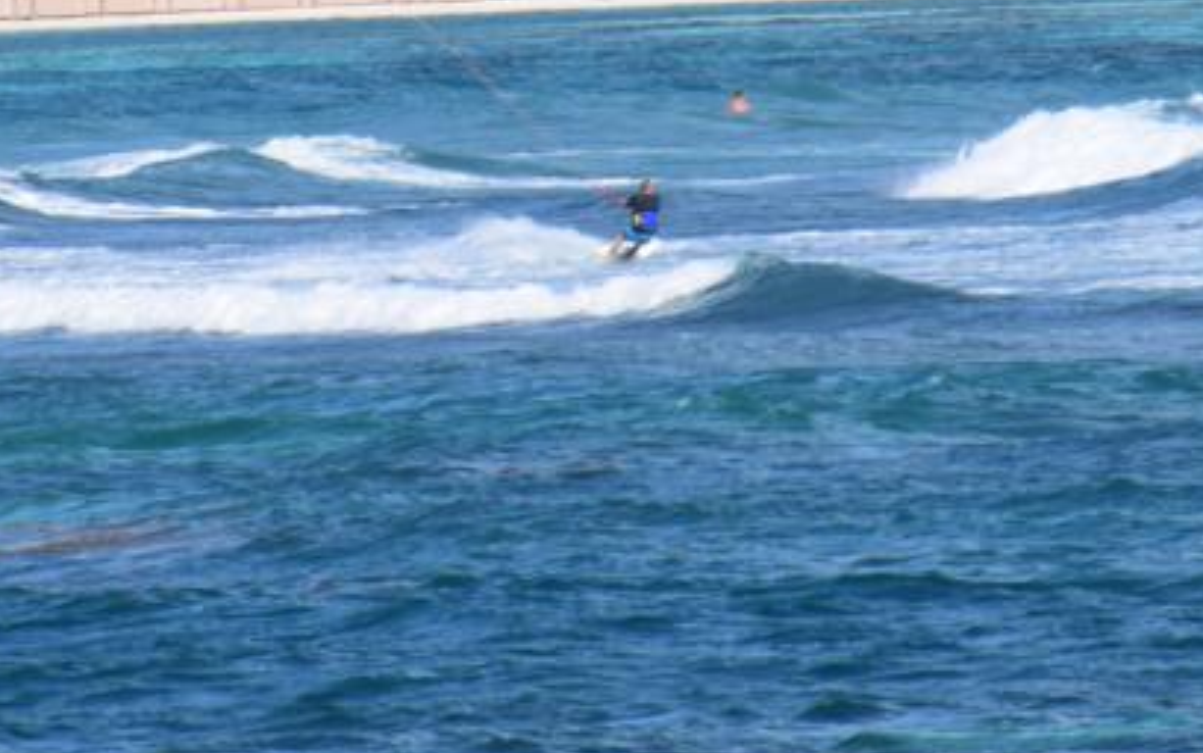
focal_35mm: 947
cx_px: 438
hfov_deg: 2.2
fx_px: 31061
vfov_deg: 1.4
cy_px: -191
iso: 280
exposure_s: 1/500
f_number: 11
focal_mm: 220
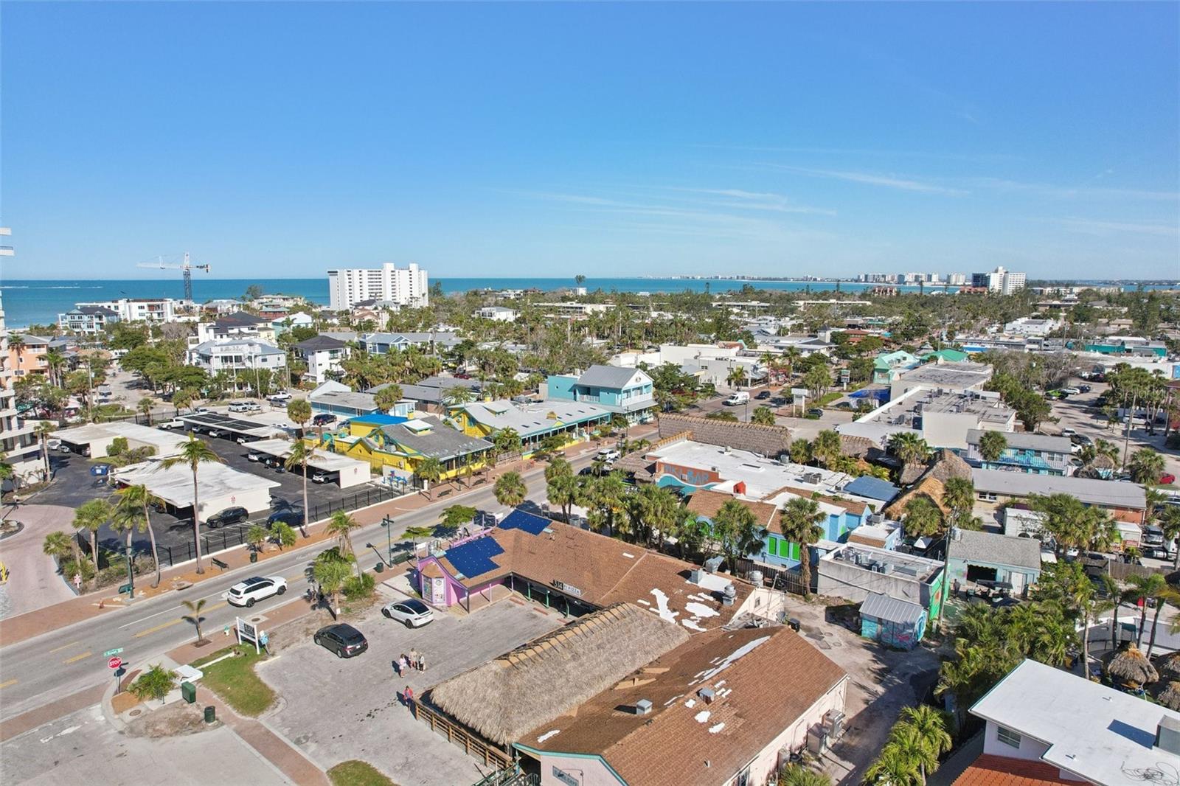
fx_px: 721
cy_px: 393
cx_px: 590
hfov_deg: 78.6
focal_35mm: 22
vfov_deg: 57.2
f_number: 2.8
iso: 130
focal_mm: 8.4
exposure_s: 1/3200
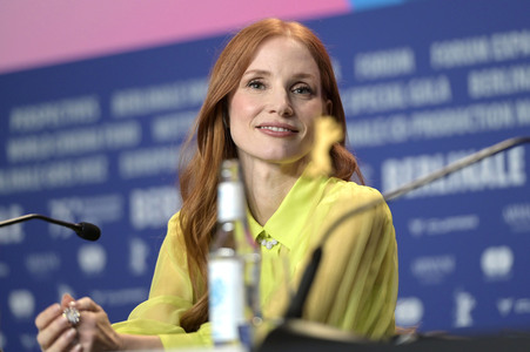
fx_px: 2942
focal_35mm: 200
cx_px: 265
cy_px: 176
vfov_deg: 6.9
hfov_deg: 10.3
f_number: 3.5
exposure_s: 1/320
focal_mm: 200
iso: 2000
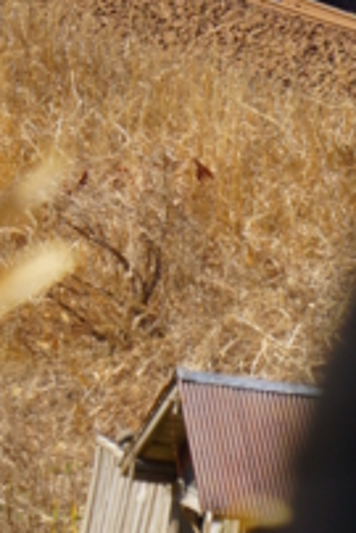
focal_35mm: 832
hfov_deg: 1.7
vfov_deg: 2.5
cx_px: 125
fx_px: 12319
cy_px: -119
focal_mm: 140
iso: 100
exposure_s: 1/350
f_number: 6.7
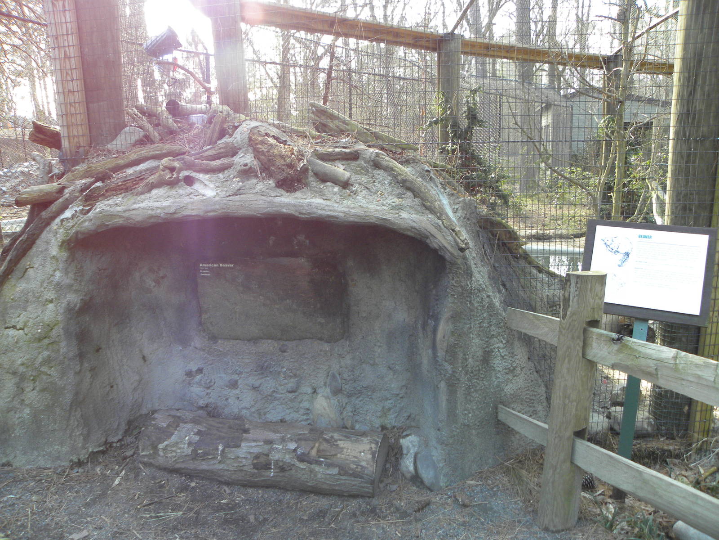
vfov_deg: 53.1
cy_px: 270
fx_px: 540
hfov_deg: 67.3
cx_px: 360
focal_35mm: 26
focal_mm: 4.6
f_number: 2.8
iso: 153
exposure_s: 1/65.1
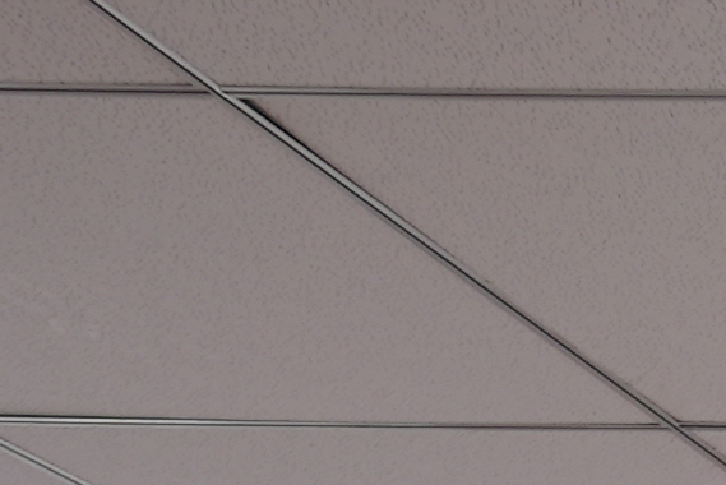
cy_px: 1755
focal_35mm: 149
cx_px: 2144
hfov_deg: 10.2
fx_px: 3006
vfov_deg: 7.4
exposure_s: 1/60
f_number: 4
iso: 160
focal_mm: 20
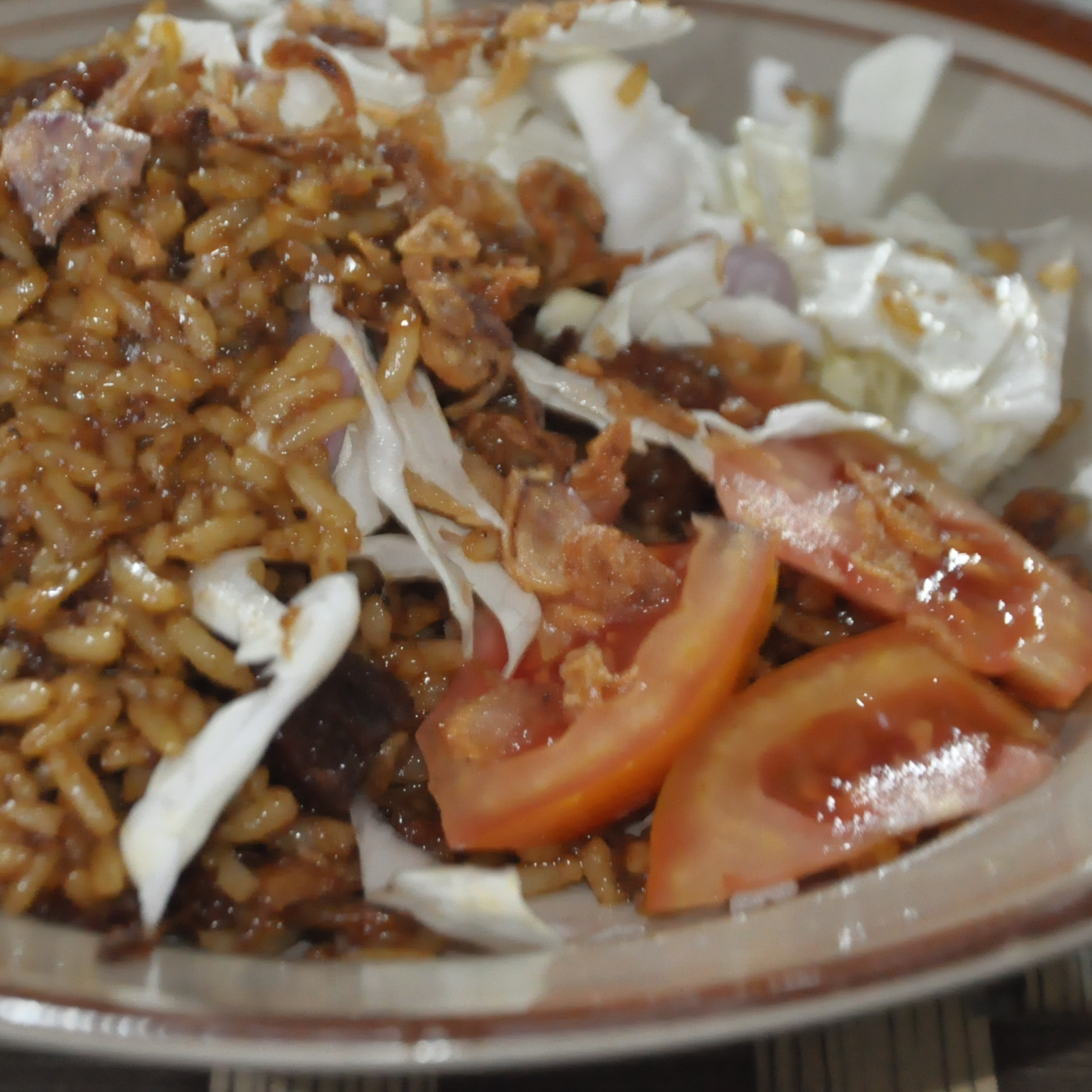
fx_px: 3605
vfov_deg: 17.2
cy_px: 417
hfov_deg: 17.2
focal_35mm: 101
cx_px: 365
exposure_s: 1/8
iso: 2500
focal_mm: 38
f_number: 5.6
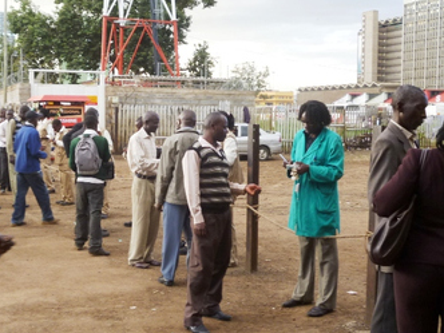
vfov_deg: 28.0
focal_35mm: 52
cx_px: 187
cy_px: 164
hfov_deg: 36.7
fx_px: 667
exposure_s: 1/60
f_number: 3.5
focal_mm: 6.4
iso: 125
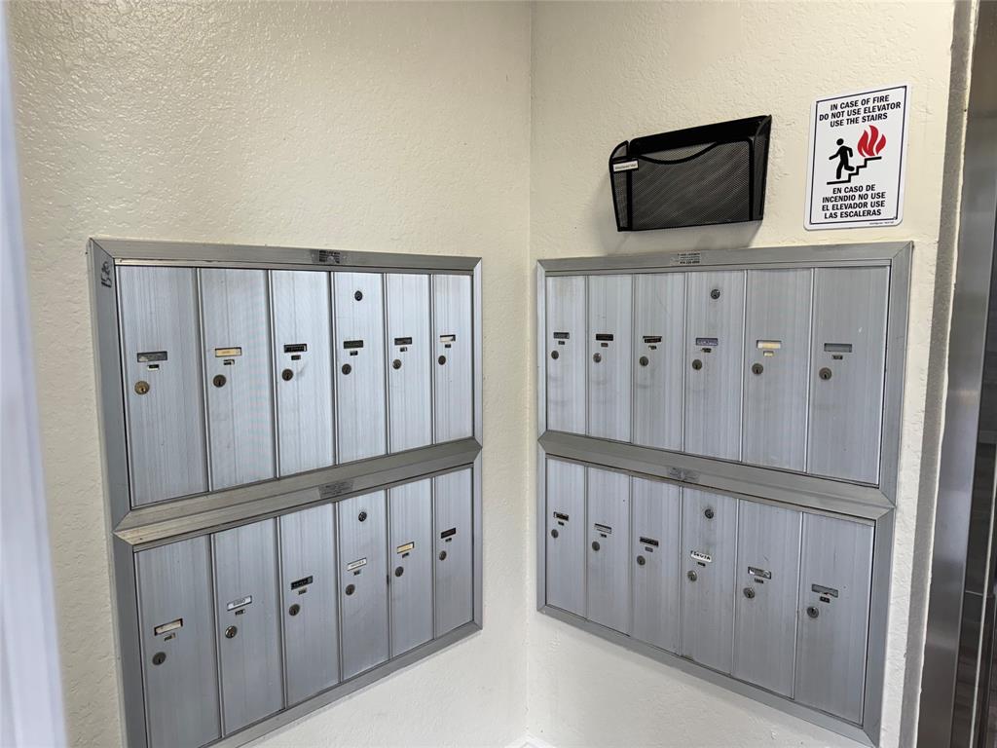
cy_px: 374
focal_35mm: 24
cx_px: 498
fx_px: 691
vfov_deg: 56.8
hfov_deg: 71.6
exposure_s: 1/120
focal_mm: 6.76
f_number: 1.78
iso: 80
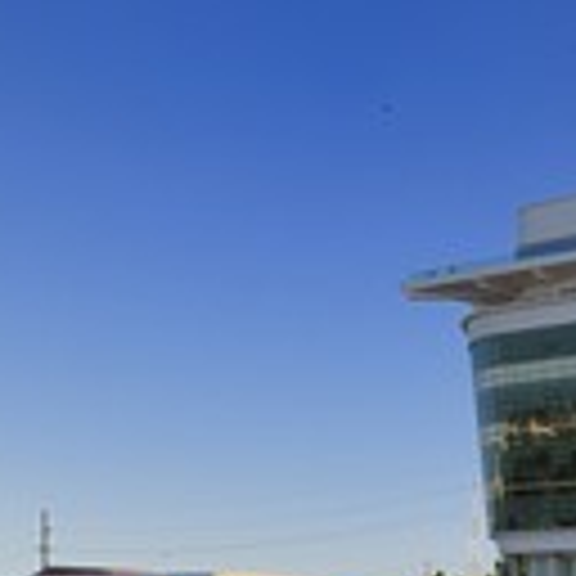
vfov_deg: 24.2
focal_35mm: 67
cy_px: 616
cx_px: 770
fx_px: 1261
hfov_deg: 22.7
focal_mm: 24
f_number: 13
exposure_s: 1/250
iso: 400
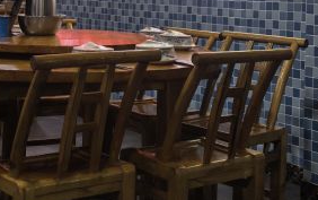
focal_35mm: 71
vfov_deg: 17.8
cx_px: 125
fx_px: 616
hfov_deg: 28.9
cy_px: -19
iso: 125
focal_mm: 6.98
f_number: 2
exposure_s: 1/100
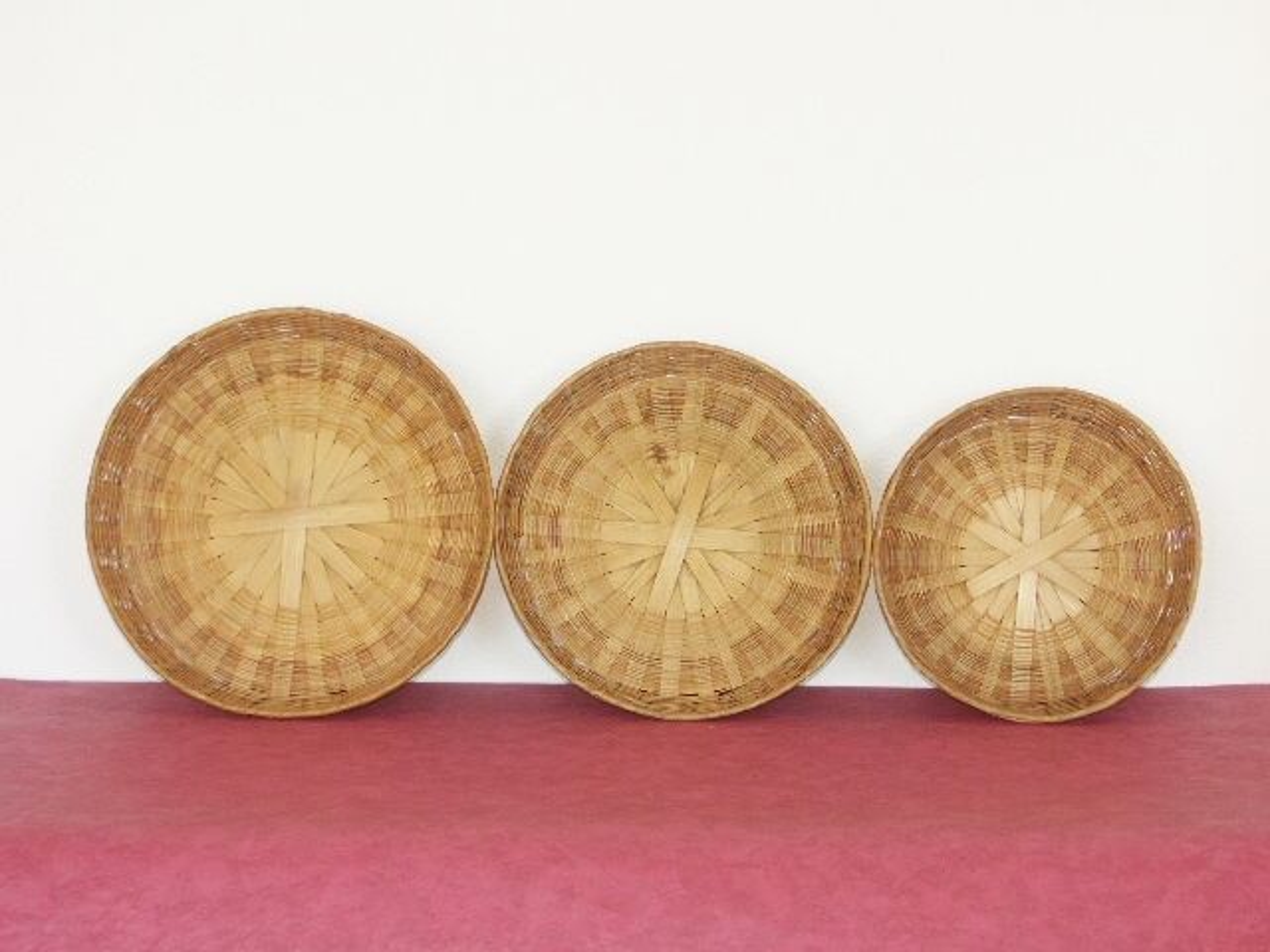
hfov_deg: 29.0
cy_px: 476
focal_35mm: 67
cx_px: 635
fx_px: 2458
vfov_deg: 21.9
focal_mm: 16.63
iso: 64
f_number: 3.2
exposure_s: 1/80
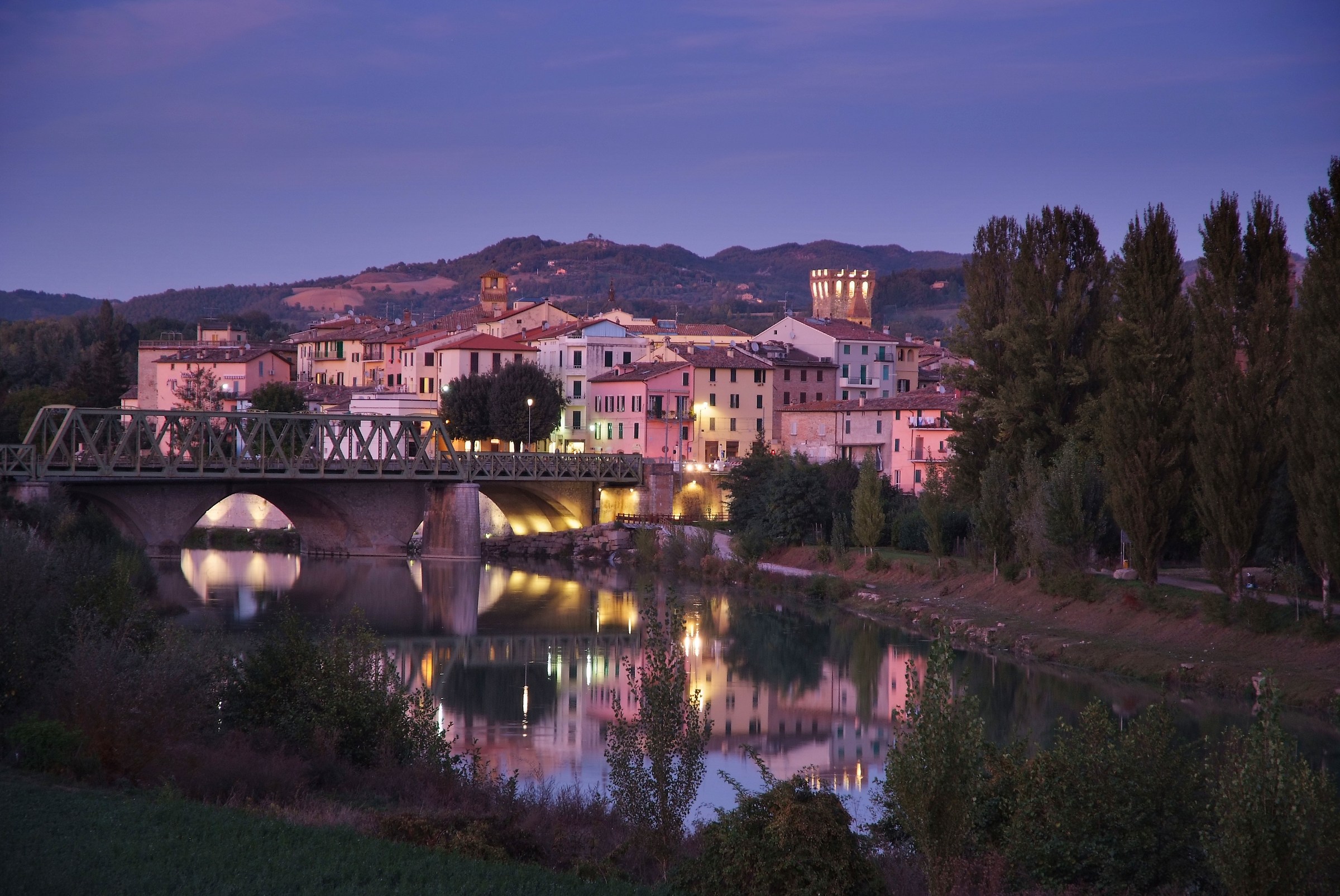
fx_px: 3913
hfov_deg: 19.4
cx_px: 670
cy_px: 448
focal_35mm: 105
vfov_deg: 13.1
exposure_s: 1.1
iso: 200
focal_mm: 70
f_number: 4.5
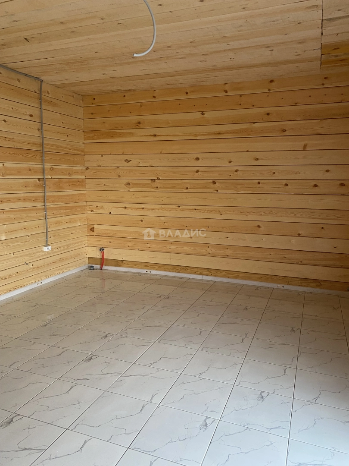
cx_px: 174
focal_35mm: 26
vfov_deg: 67.3
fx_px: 350
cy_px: 233
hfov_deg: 53.1
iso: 125
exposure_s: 1/60
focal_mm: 4.25
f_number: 1.8
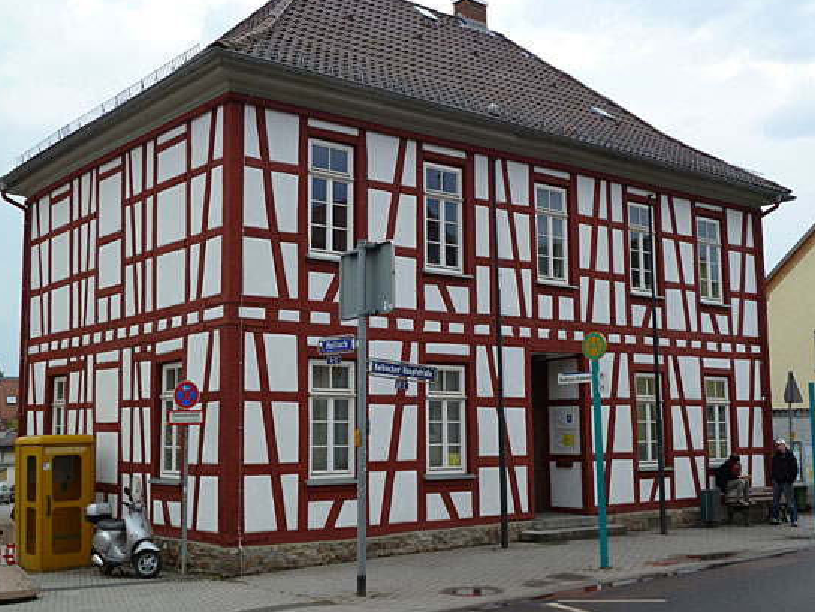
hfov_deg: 42.9
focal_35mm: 44
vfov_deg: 32.9
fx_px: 1036
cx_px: 384
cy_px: 305
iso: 80
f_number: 4
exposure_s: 1/100
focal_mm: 6.5
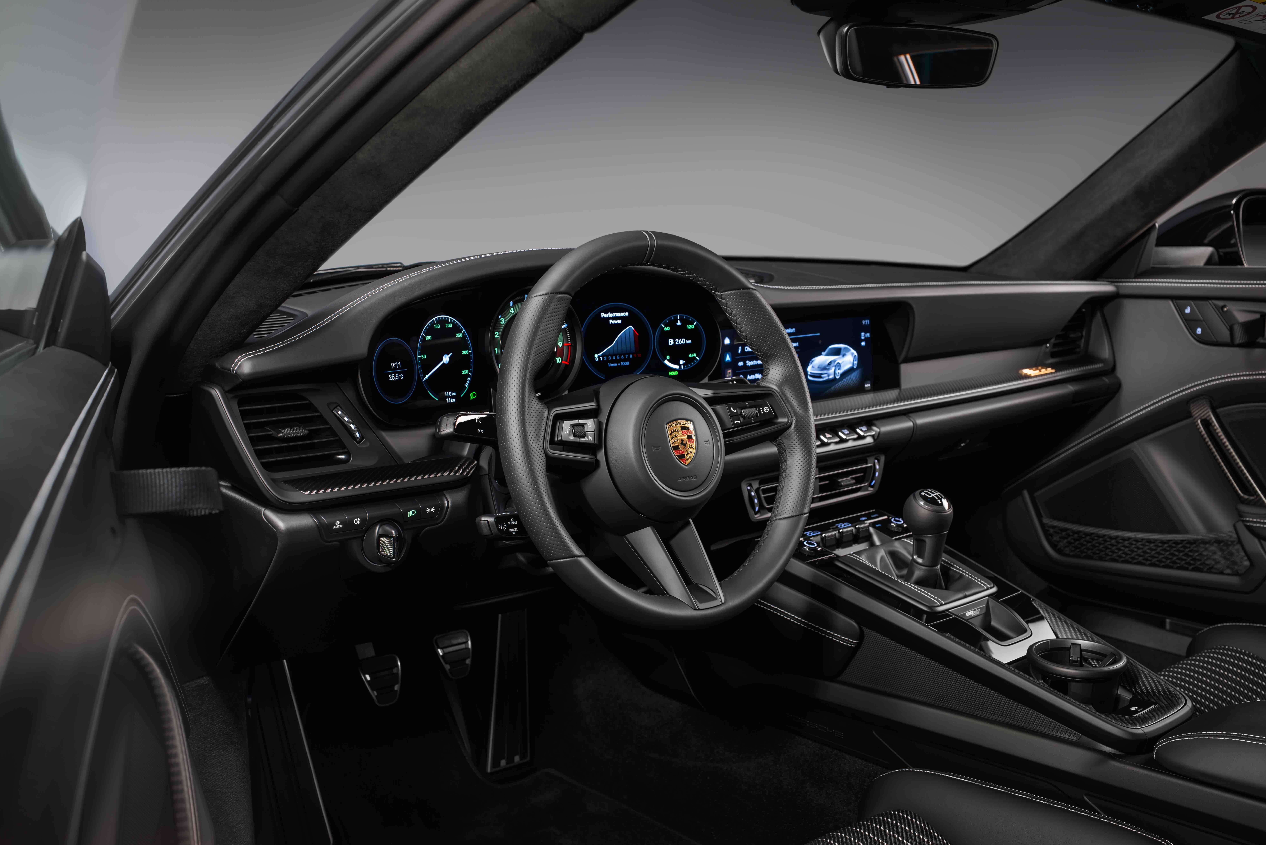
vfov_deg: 36.0
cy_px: 433
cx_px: 642
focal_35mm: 37
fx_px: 1301
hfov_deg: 51.9
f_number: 6.3
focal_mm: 35
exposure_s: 3.2
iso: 160
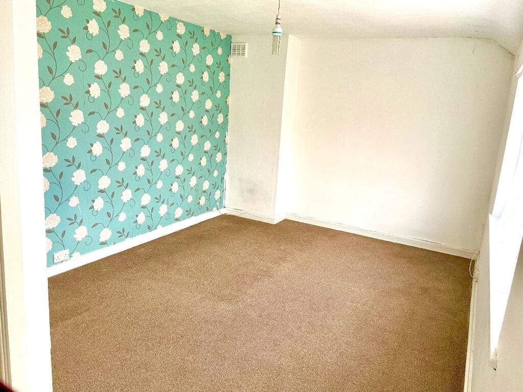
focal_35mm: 26
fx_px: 393
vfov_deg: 53.1
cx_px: 262
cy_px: 196
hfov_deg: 67.3
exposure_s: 1/60
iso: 160
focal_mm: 4.2
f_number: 1.6
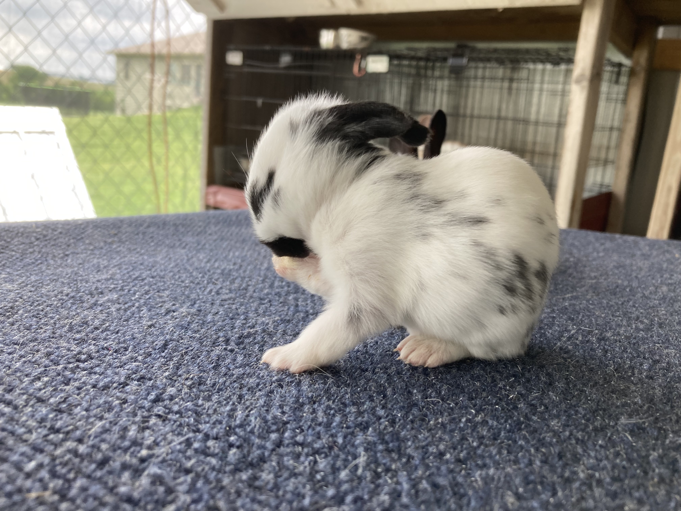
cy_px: 256
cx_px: 340
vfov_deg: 49.7
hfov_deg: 63.4
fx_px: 551
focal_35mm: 28
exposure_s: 1/121
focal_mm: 3.99
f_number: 1.8
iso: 40
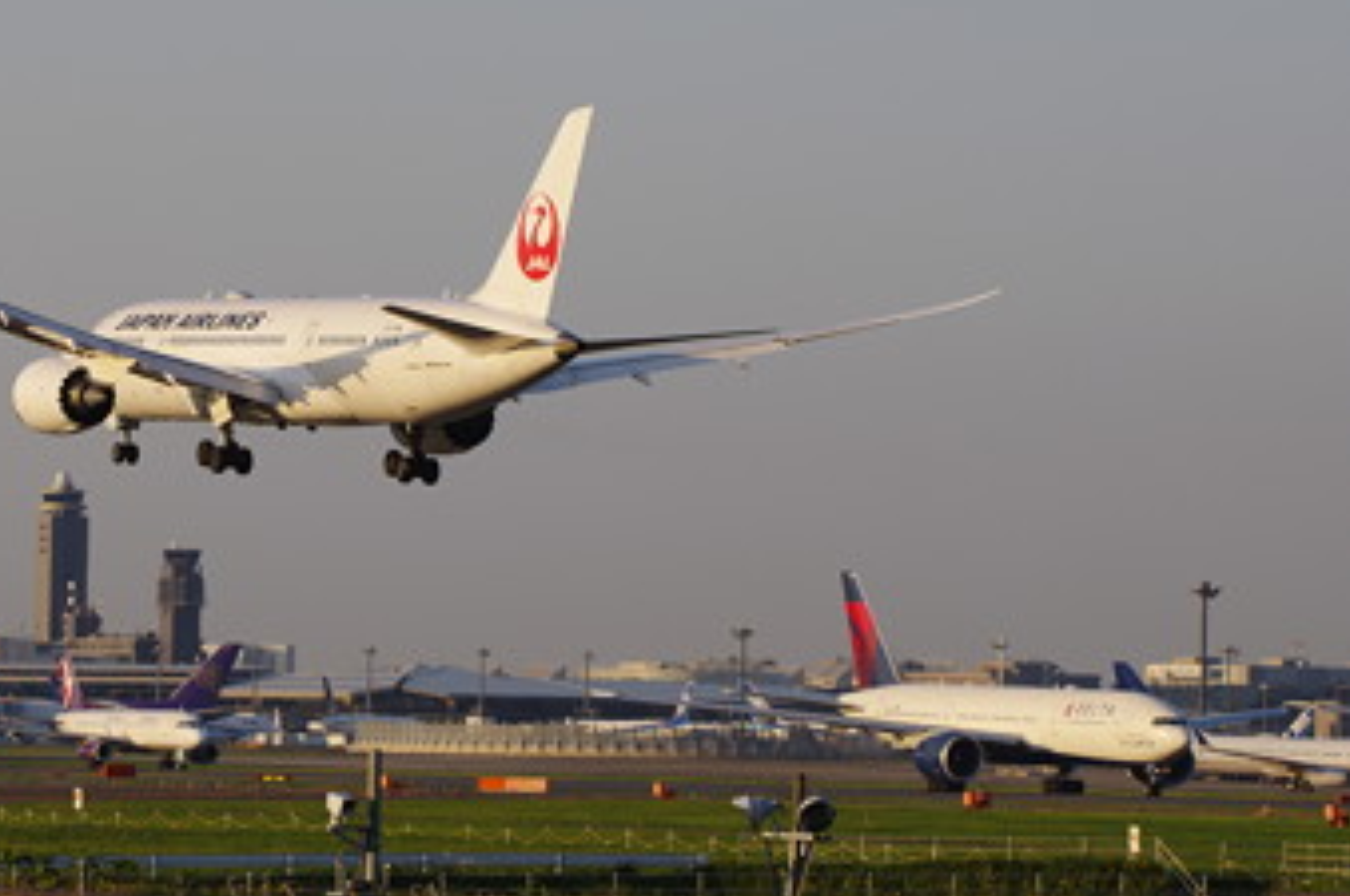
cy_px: 348
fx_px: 10447
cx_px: 458
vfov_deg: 4.9
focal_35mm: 279
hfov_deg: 7.4
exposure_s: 1/400
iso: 200
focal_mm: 140
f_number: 8
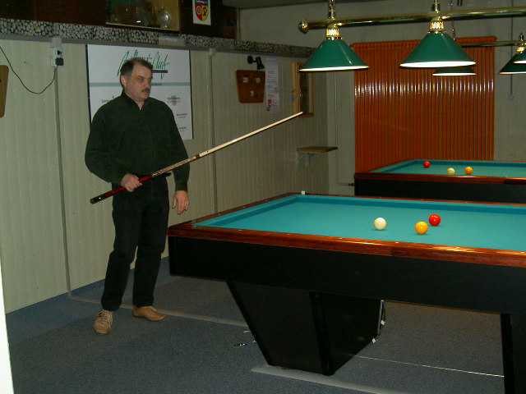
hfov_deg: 42.9
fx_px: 669
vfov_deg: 32.9
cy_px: 197
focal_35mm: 44
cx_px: 263
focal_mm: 9
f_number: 2.9
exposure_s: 1/64.1
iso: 100
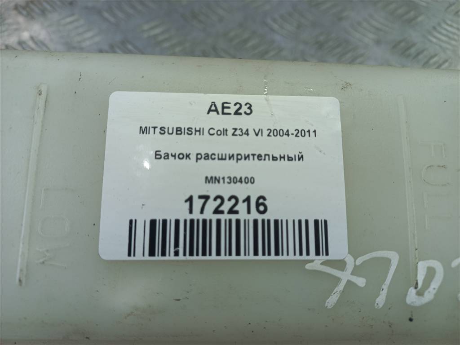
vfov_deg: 54.9
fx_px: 332
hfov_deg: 69.4
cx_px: 230
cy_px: 172
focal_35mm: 25
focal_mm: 4.6
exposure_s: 1/50
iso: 40
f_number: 1.8
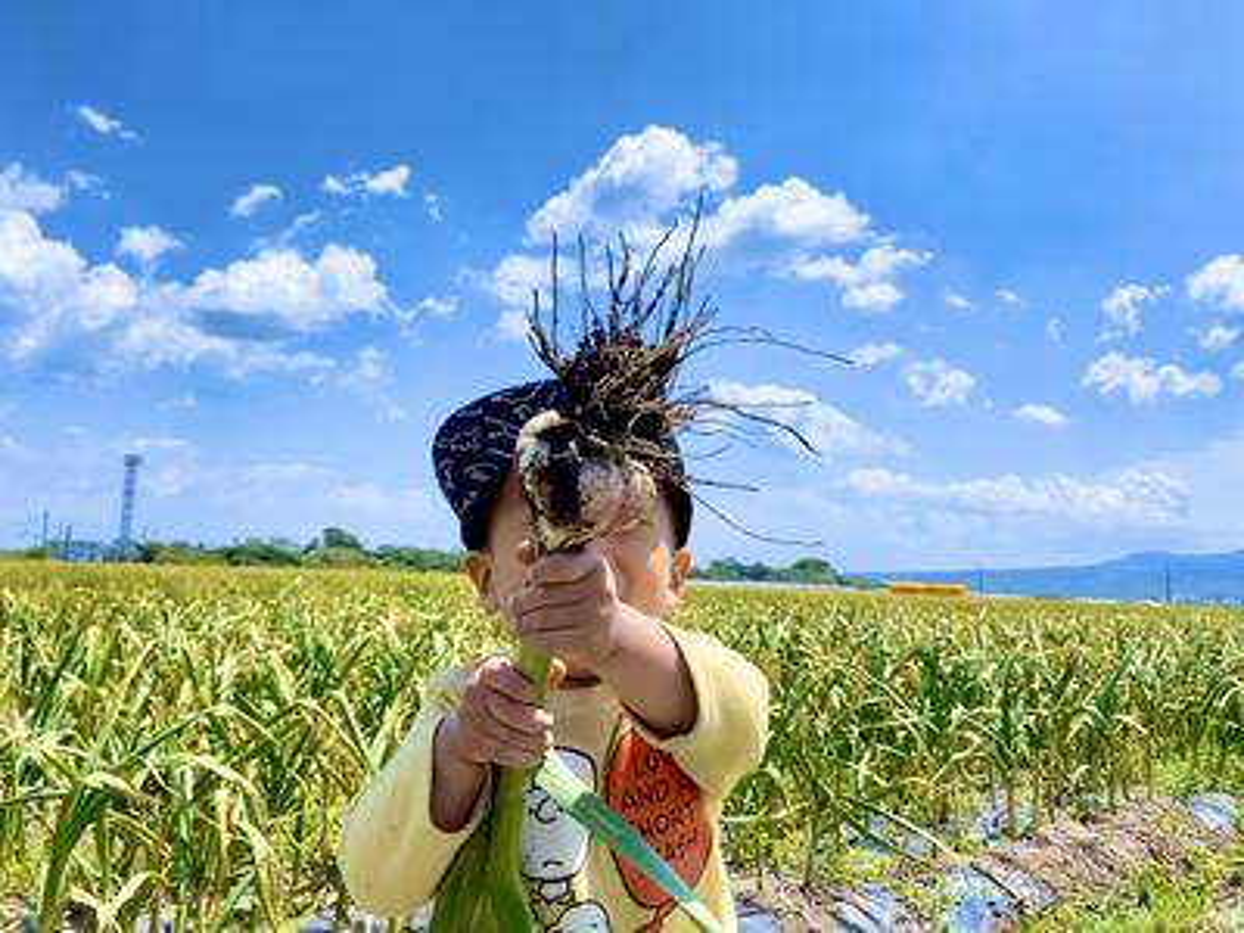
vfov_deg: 53.1
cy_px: 466
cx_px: 622
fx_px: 934
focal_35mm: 26
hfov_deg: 67.3
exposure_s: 1/3610
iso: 32
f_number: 1.8
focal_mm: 4.25
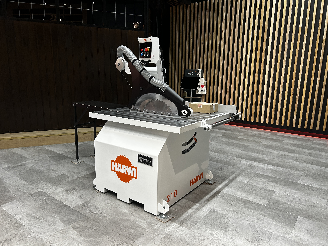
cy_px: 123
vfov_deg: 53.1
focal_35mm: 26
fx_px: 246
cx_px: 164
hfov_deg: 67.3
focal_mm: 5.7
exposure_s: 1/50
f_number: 1.5
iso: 100
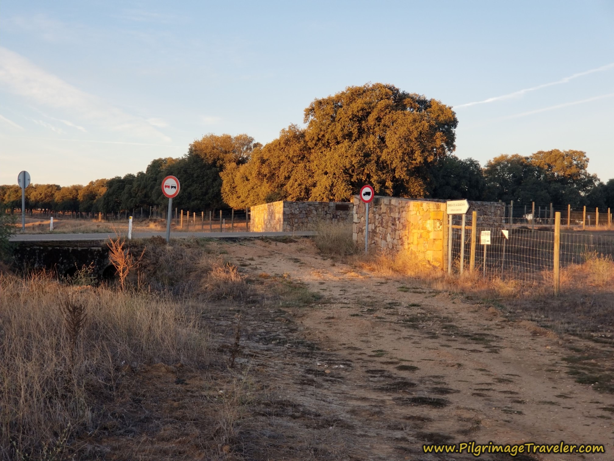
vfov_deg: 28.0
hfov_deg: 36.8
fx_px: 922
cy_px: 230
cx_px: 307
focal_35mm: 52
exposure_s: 1/120
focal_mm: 6
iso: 25
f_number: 2.4
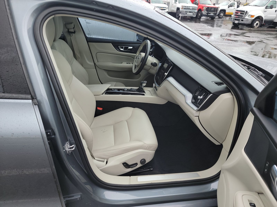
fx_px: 192
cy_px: 104
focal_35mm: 24
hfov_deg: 71.6
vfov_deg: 56.8
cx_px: 138
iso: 58
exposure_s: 1/59
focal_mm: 6.7
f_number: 1.8
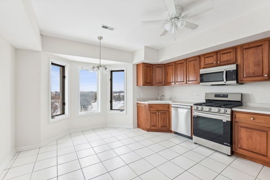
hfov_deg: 100.4
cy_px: 90
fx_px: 112
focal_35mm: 15
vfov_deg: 77.3
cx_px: 135
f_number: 7.1
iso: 250
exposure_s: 1/30
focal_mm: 10
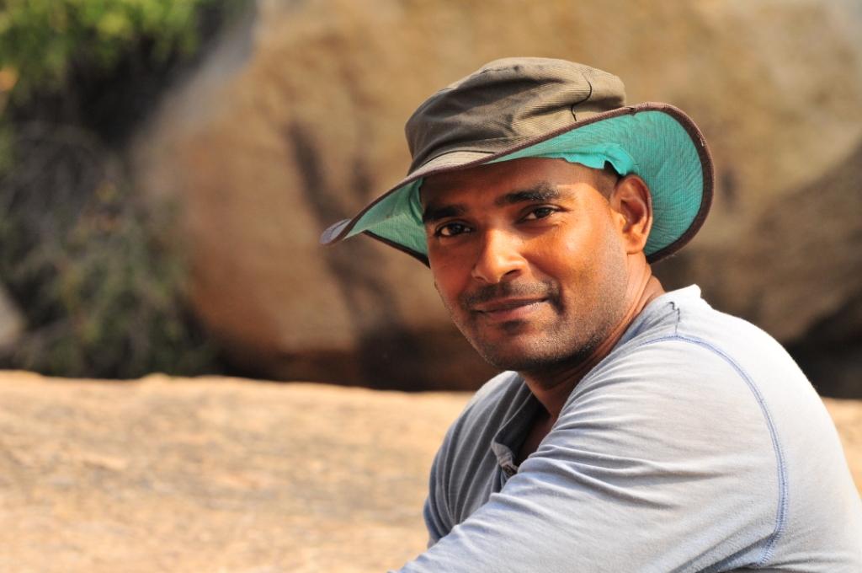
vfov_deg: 7.5
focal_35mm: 183
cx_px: 431
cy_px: 286
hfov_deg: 11.2
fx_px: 4376
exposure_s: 1/1000
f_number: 7.1
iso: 500
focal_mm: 122
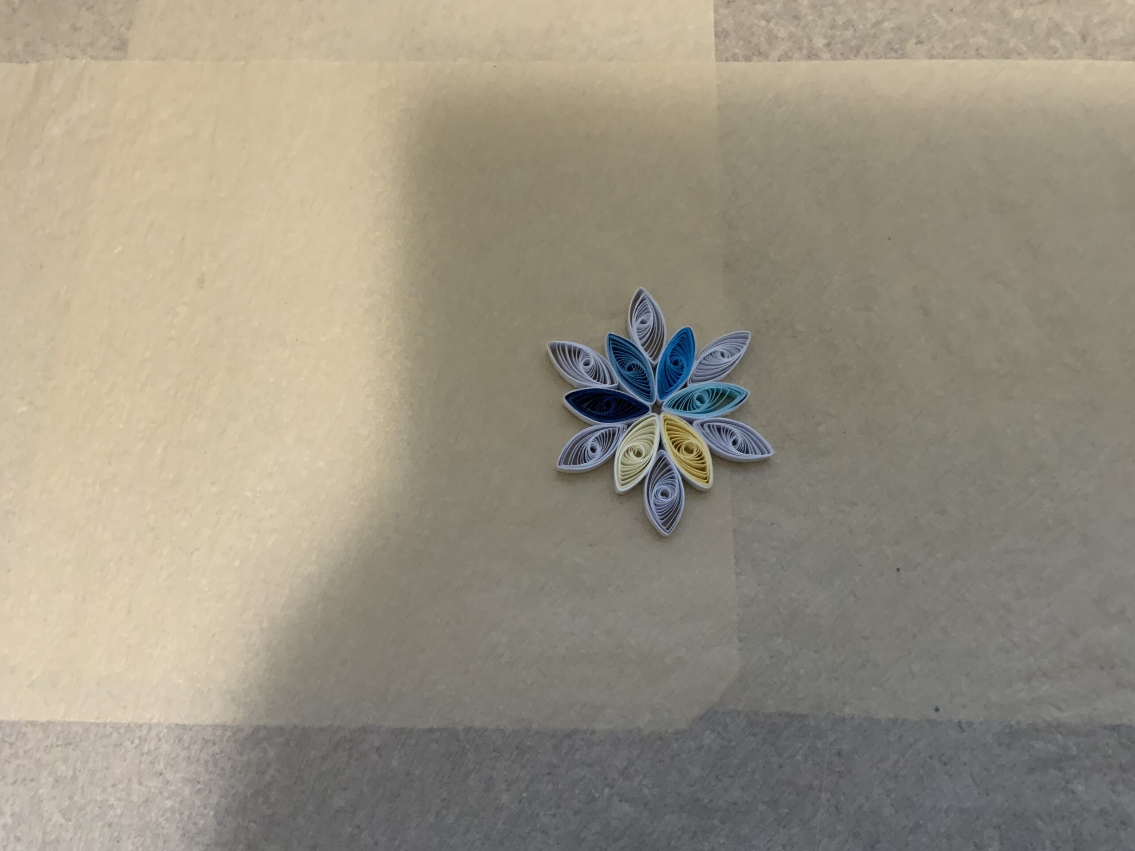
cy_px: 426
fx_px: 951
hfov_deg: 61.7
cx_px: 568
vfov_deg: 48.2
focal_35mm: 29
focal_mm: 3
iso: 200
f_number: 1.8
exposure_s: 1/60
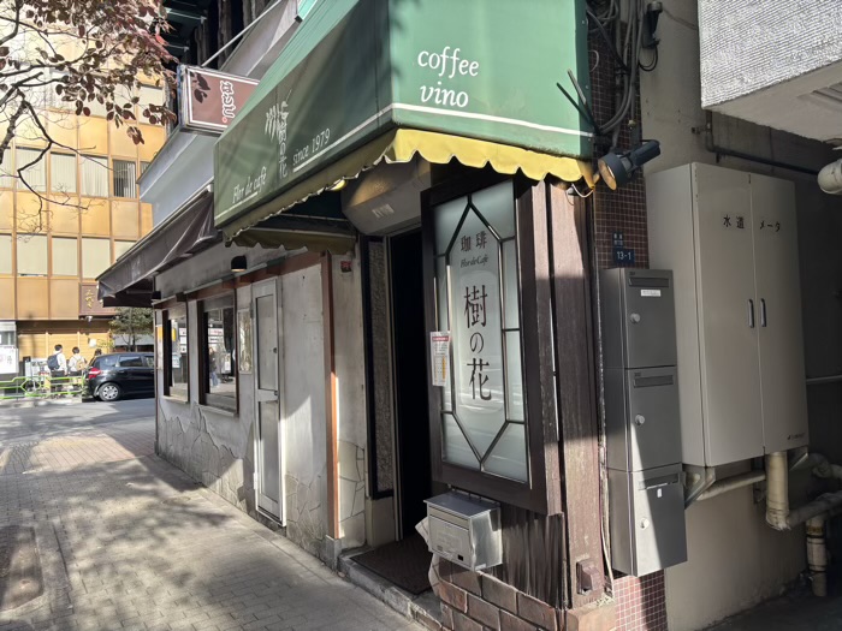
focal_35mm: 26
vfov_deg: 53.1
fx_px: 632
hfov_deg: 67.3
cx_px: 421
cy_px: 316
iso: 50
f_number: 1.6
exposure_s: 1/432
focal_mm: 5.96
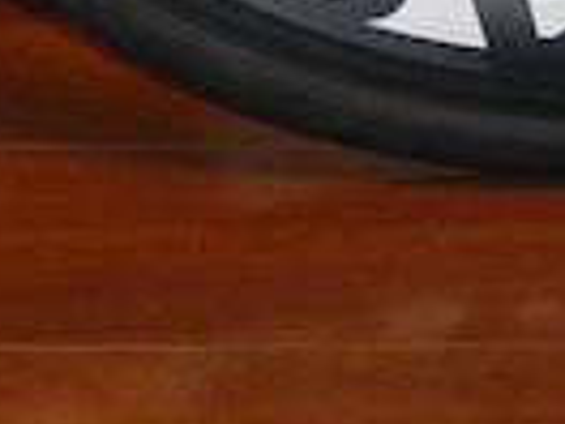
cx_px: 0
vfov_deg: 7.7
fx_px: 2775
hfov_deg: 11.5
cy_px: -792
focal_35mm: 170
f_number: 2.8
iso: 100
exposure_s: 1/30
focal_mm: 4.6
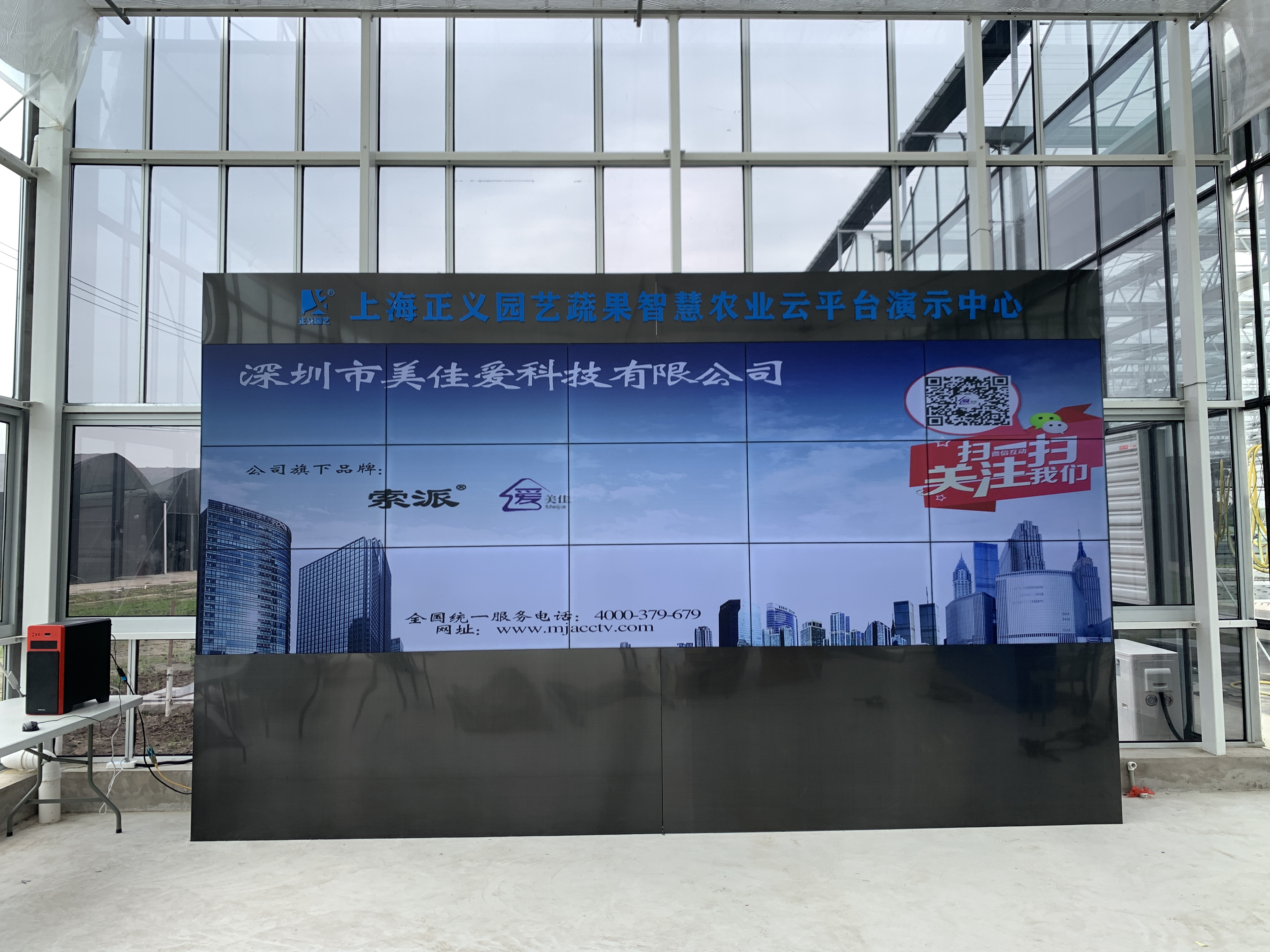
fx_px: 954
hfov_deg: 67.3
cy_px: 476
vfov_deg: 53.1
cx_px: 635
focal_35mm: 26
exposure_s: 1/510
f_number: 1.8
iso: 25
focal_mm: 4.25
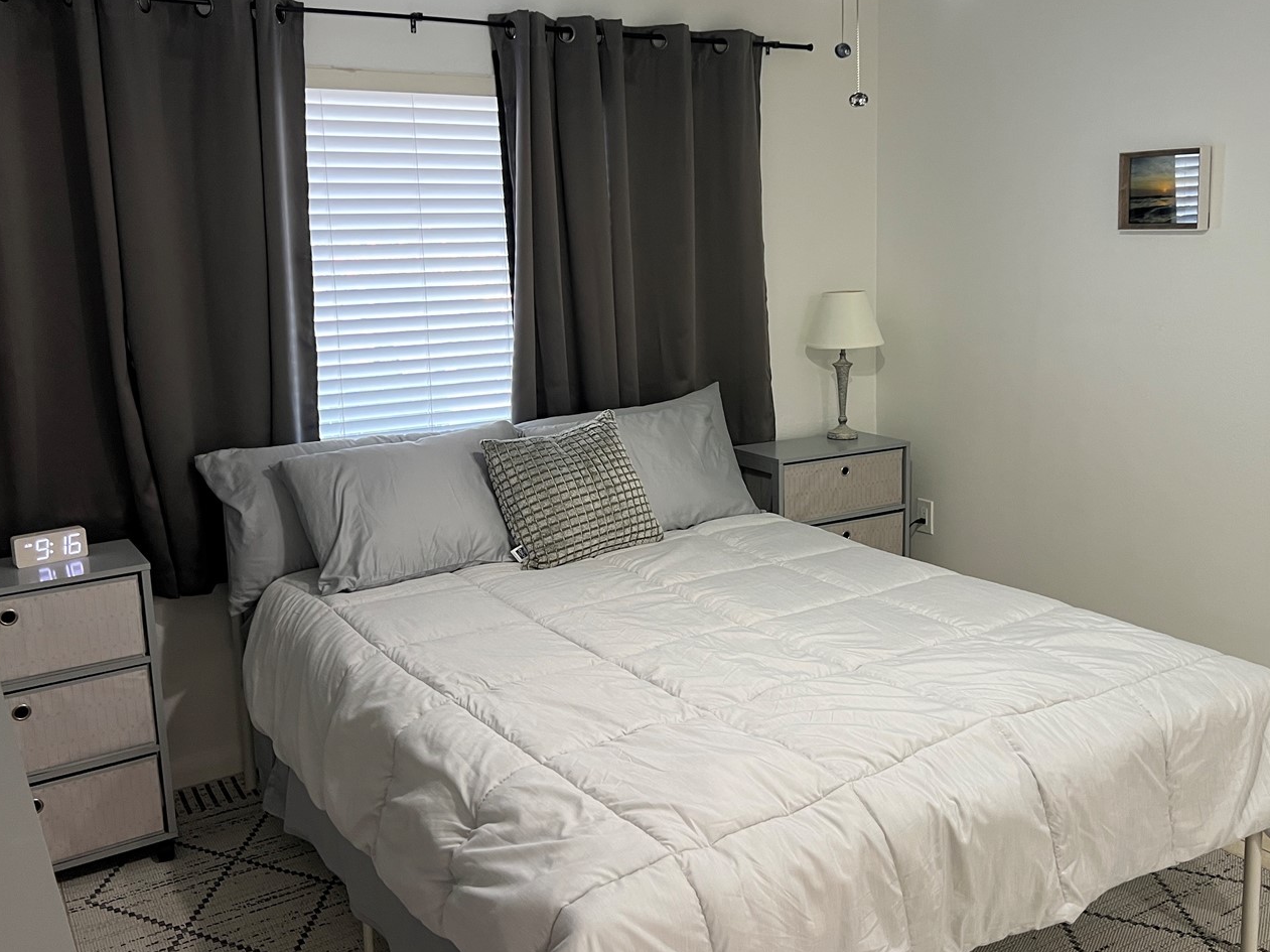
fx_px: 1210
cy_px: 399
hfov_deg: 55.2
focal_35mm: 33
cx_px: 714
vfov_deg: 42.8
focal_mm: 5.7
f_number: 1.5
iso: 100
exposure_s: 1/60
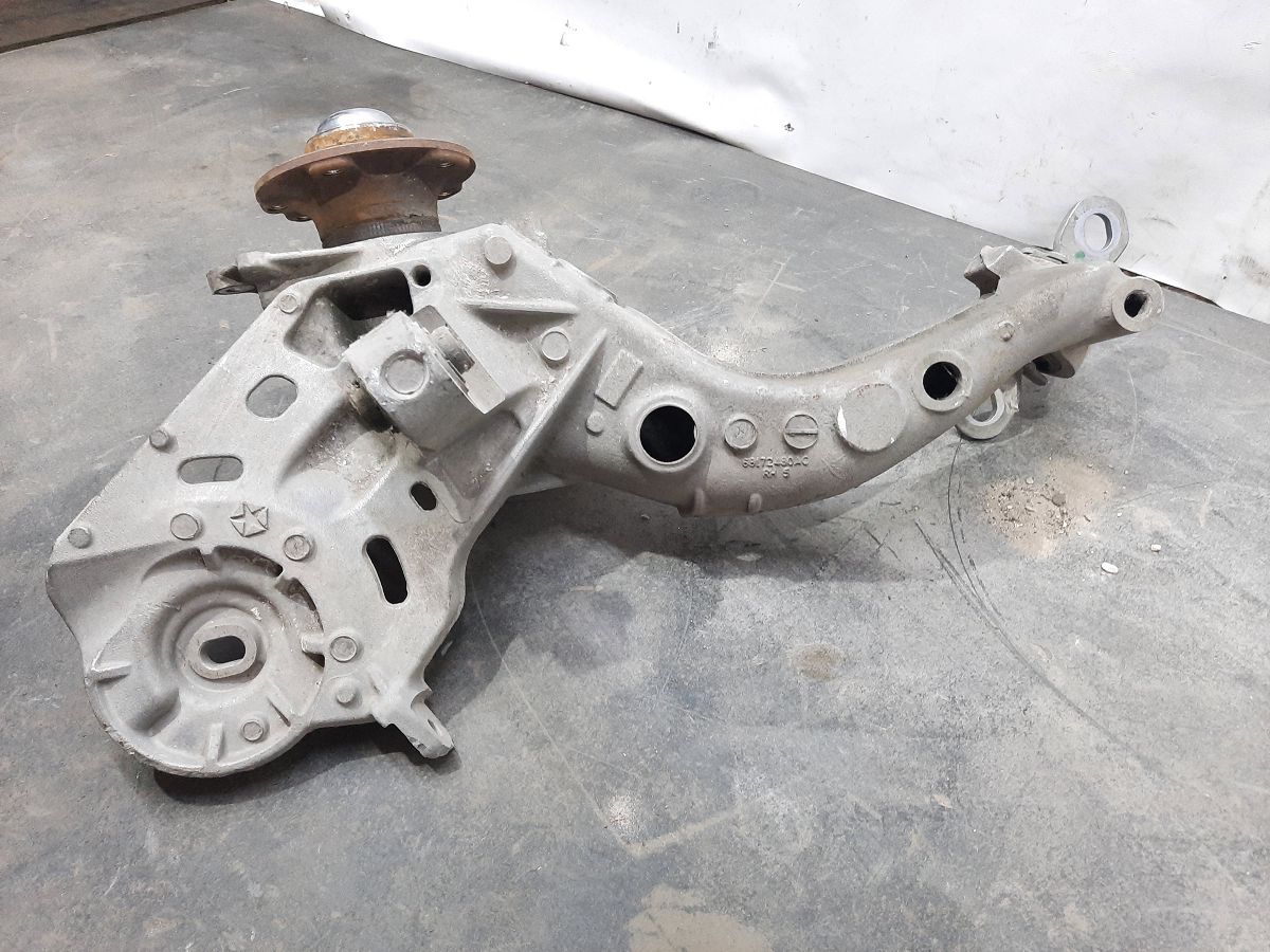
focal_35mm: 25
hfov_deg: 69.4
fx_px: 917
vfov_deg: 54.9
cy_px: 476
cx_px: 635
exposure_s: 1/50
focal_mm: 4.6
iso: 400
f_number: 2
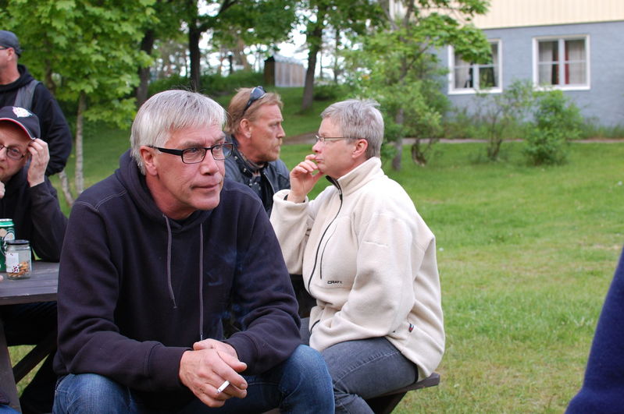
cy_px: 207
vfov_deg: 25.7
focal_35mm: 52
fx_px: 909
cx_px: 312
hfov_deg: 37.9
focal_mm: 35
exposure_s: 1/80
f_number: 4.5
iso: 400
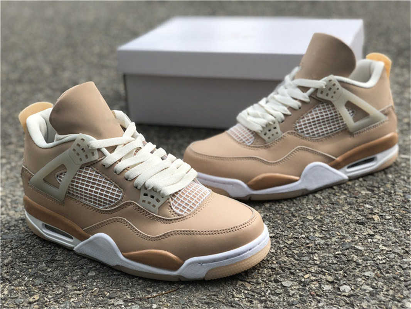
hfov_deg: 36.8
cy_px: 154
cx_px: 206
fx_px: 618
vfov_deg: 28.0
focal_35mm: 52
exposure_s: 1/657
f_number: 2.4
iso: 16
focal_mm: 6
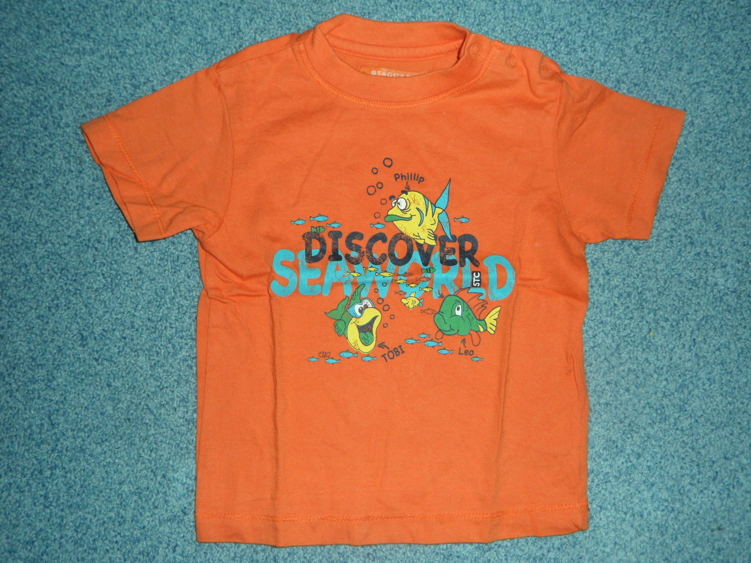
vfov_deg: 40.7
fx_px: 759
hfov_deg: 52.6
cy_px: 282
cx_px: 376
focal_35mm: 35
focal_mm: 5.7
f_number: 9.5
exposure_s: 1/10
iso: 120
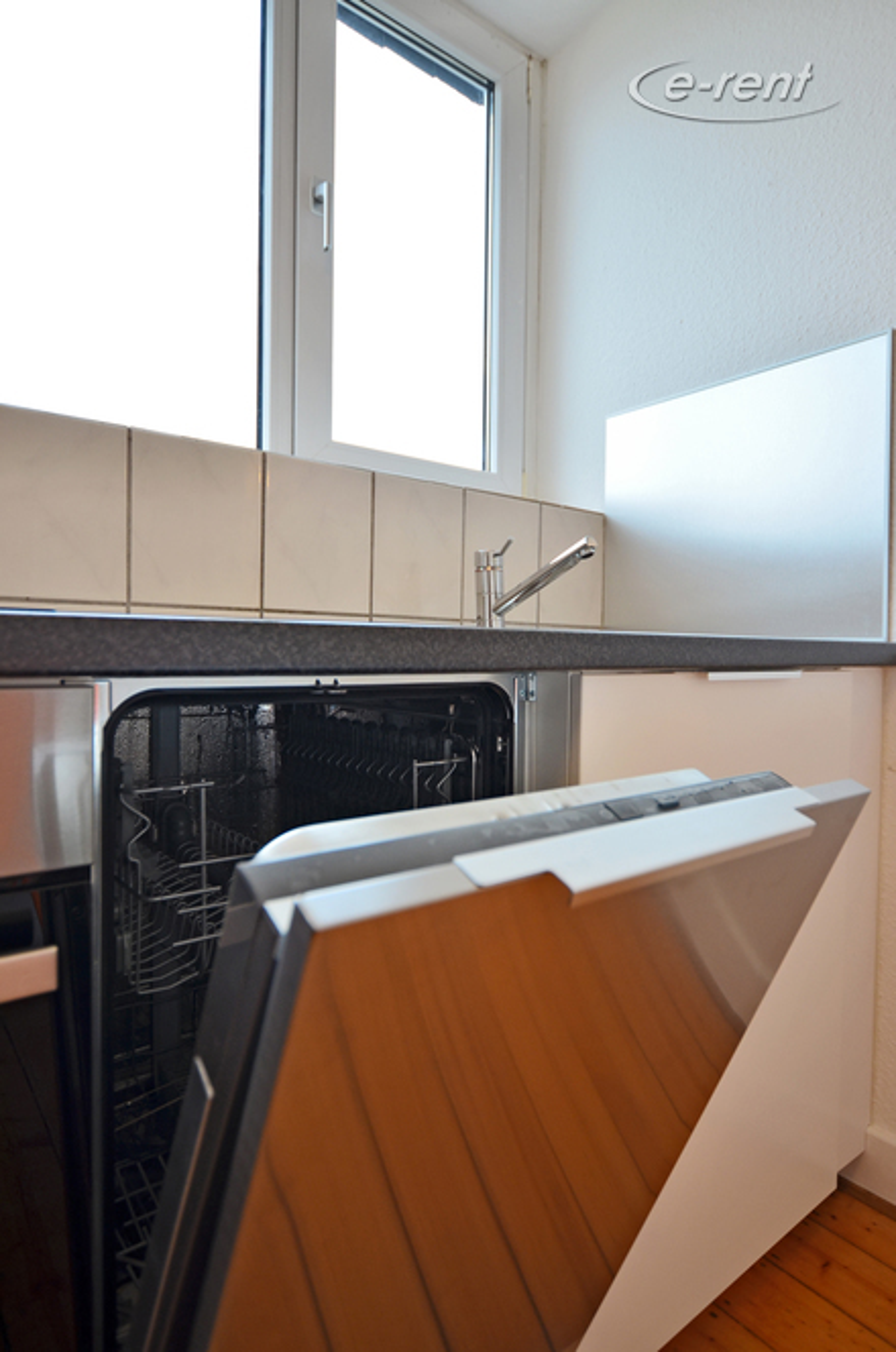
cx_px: 448
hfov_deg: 63.0
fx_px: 731
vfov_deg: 85.5
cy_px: 676
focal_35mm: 20
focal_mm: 13
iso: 250
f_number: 3.5
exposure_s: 1/50
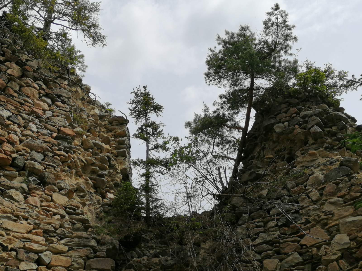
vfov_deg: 33.6
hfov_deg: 43.9
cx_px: 181
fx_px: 450
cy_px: 136
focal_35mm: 43
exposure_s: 1/2358
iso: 50
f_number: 1.8
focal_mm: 3.95
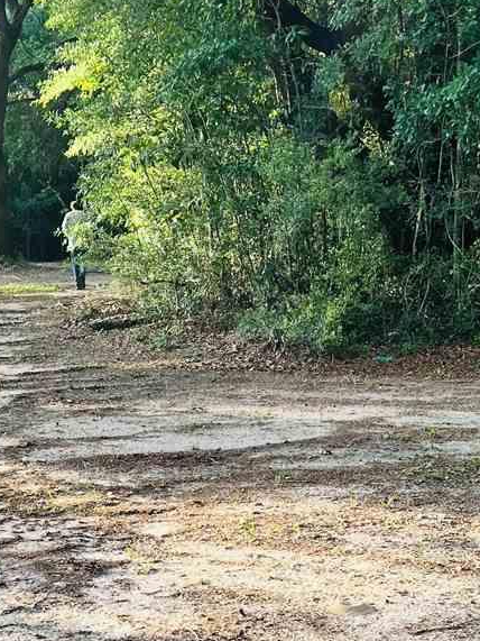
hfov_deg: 20.9
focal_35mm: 70
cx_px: 166
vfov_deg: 27.4
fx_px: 1295
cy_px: 488
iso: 40
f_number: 1.5
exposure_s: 1/233
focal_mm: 5.7
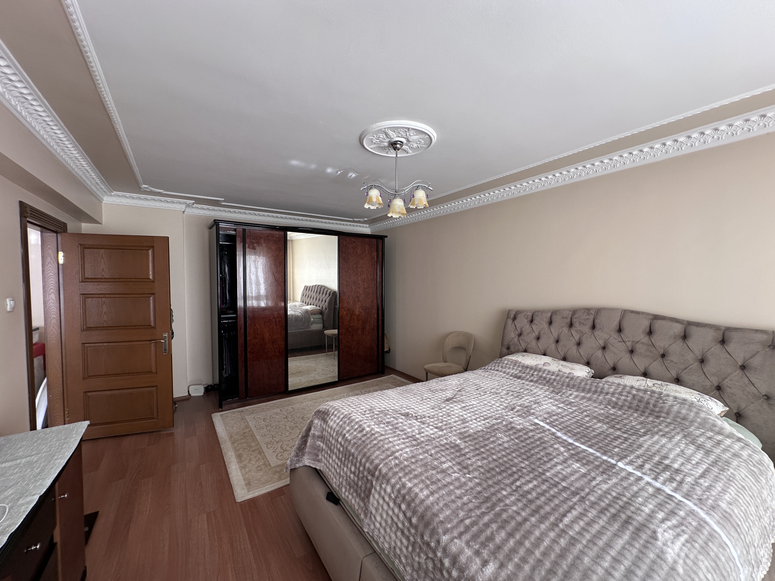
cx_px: 388
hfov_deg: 102.1
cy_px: 290
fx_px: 313
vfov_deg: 85.7
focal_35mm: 14
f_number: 2.2
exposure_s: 1/99
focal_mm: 2.22
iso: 80
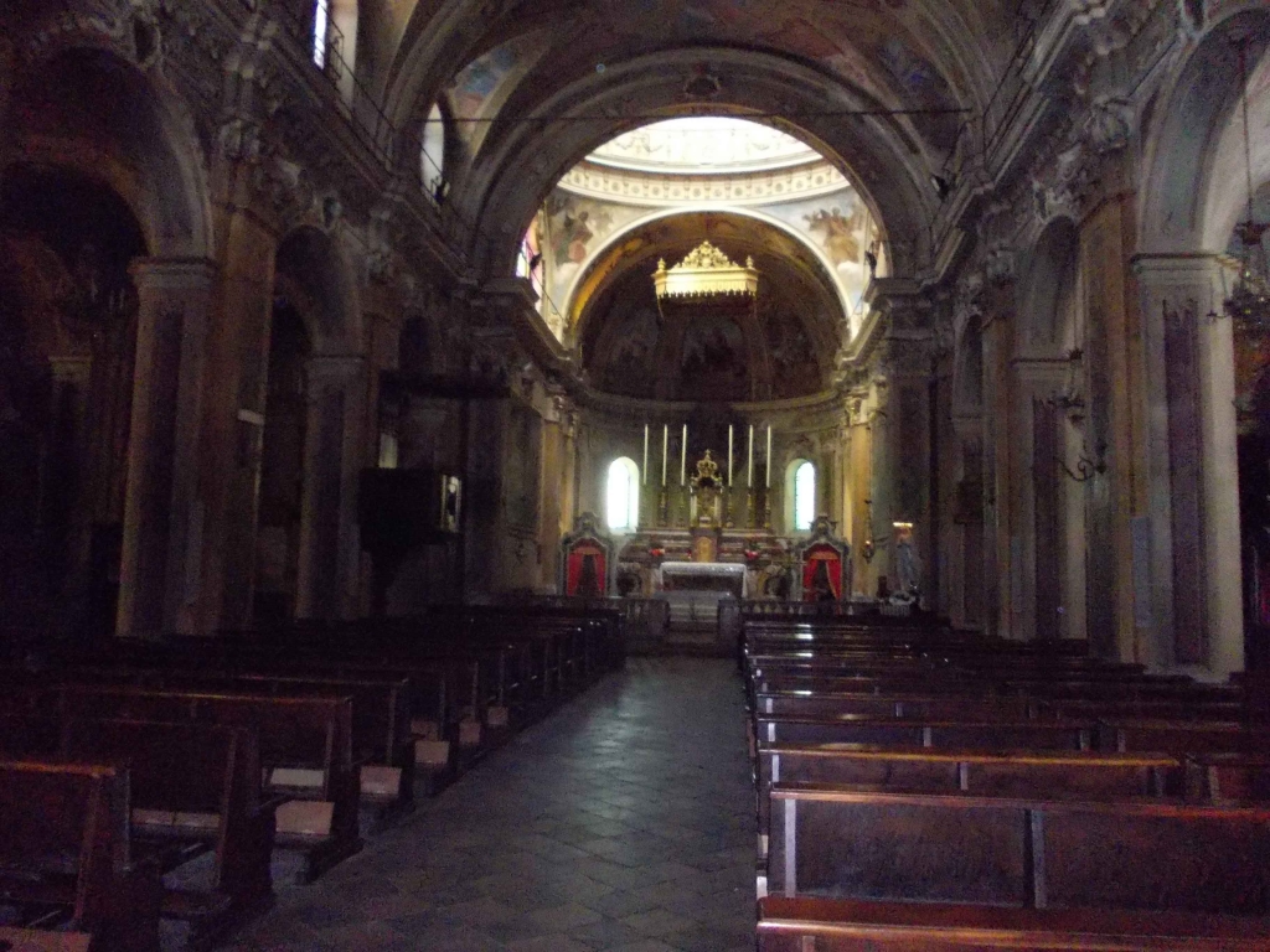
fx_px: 1027
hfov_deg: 63.4
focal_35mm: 28
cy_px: 476
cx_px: 635
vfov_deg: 49.7
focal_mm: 4
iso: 800
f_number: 2.7
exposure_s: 1/25
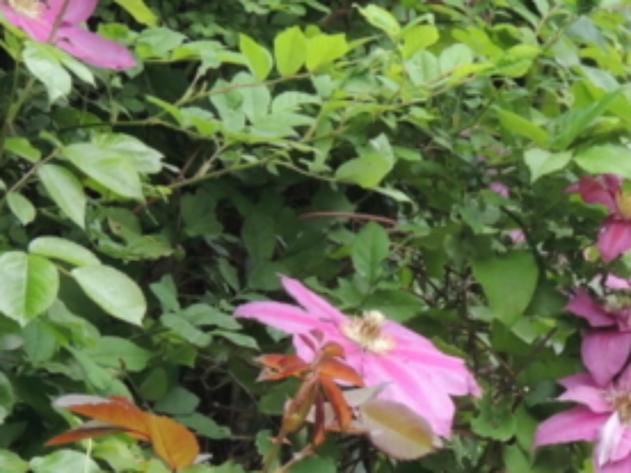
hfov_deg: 3.0
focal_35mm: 653
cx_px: 384
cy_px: 302
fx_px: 11903
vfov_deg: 2.3
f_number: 4.6
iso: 280
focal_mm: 40.1
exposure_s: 1/200
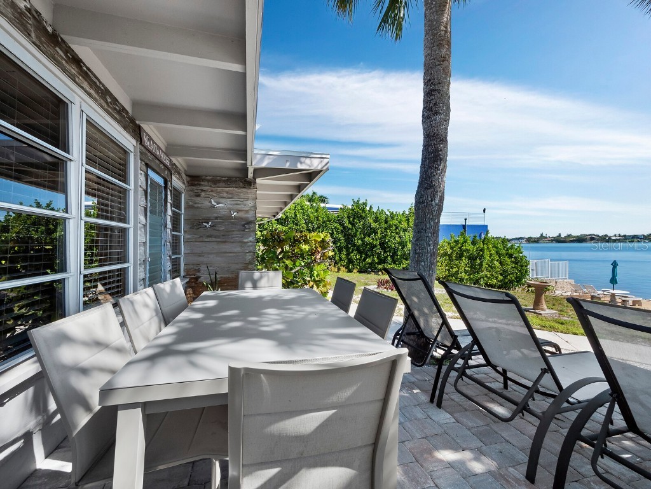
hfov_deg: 102.1
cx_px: 326
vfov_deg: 85.7
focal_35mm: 14
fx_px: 263
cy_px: 244
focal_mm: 7
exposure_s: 1/160
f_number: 10
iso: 400
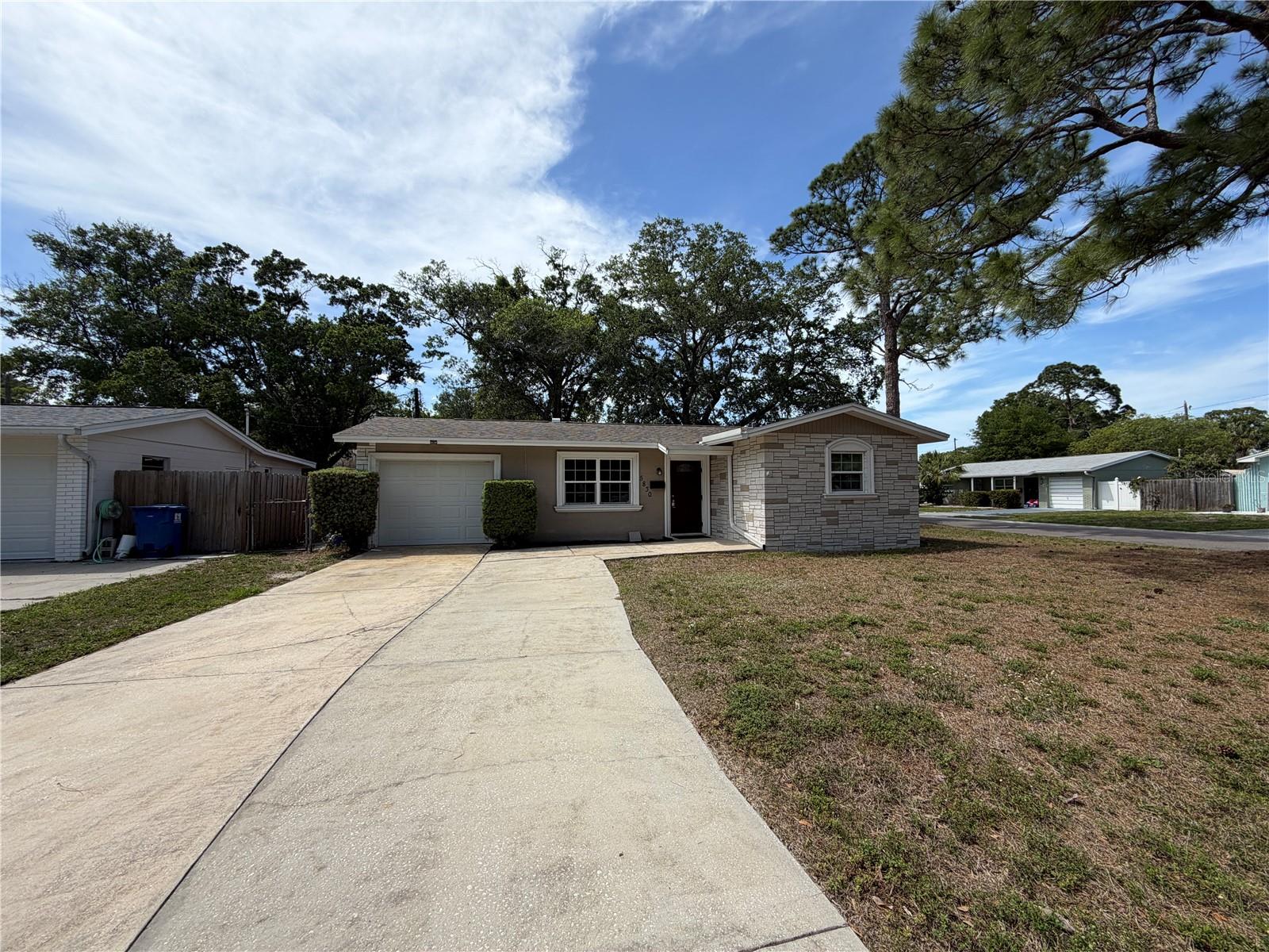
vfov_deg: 85.7
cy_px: 476
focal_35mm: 14
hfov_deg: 102.1
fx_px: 513
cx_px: 634
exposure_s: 1/864
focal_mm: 2.22
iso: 20
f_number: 2.2
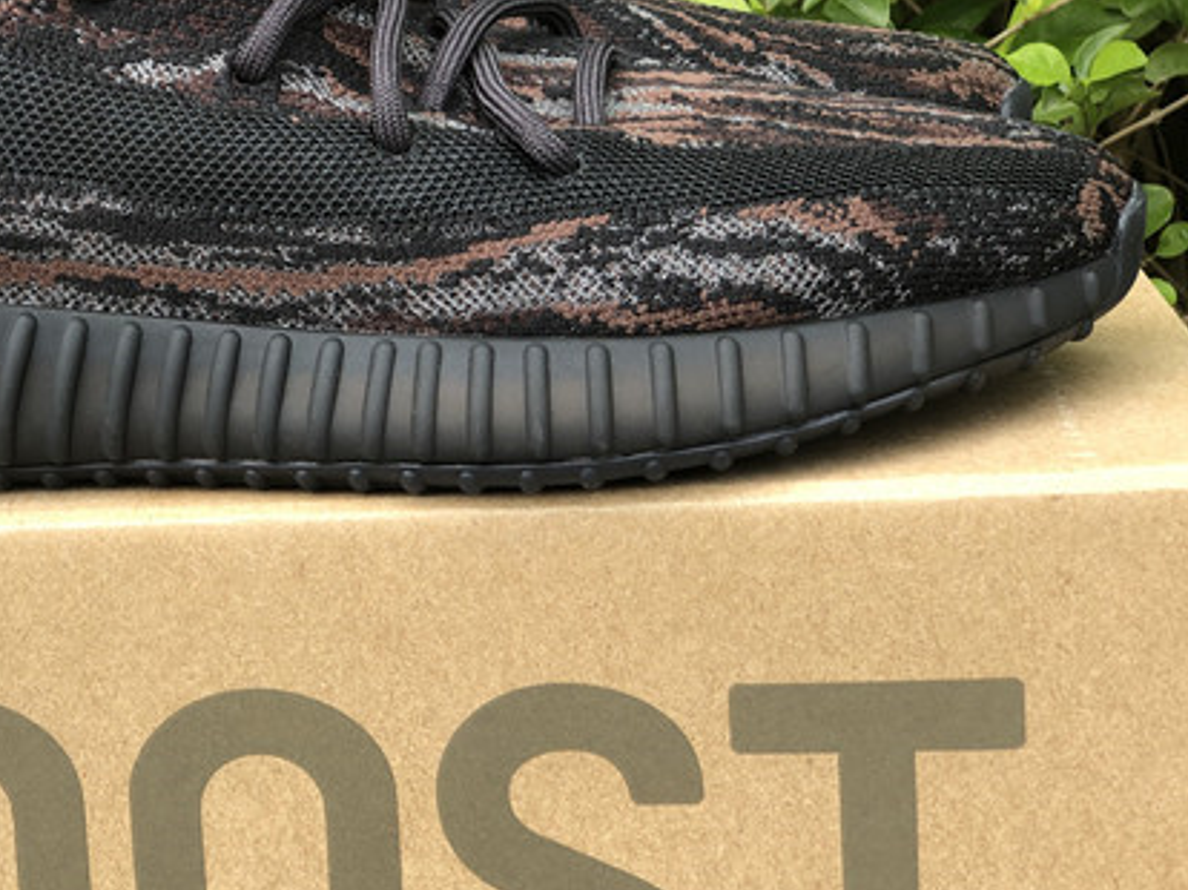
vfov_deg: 15.8
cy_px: 220
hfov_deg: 20.8
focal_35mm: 93
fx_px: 3190
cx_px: 184
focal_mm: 6
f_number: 2.4
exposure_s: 1/120
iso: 16
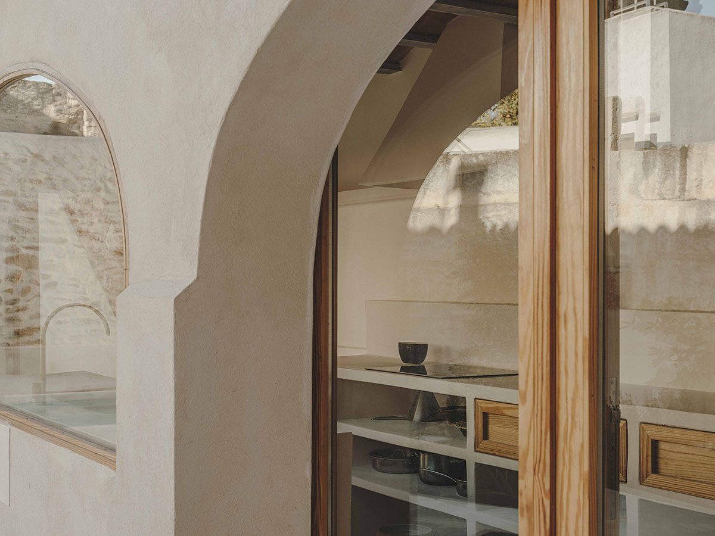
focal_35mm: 49
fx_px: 1012
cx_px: 358
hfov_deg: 38.9
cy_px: 268
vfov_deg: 29.7
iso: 400
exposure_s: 1/80
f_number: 11
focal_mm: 61.8
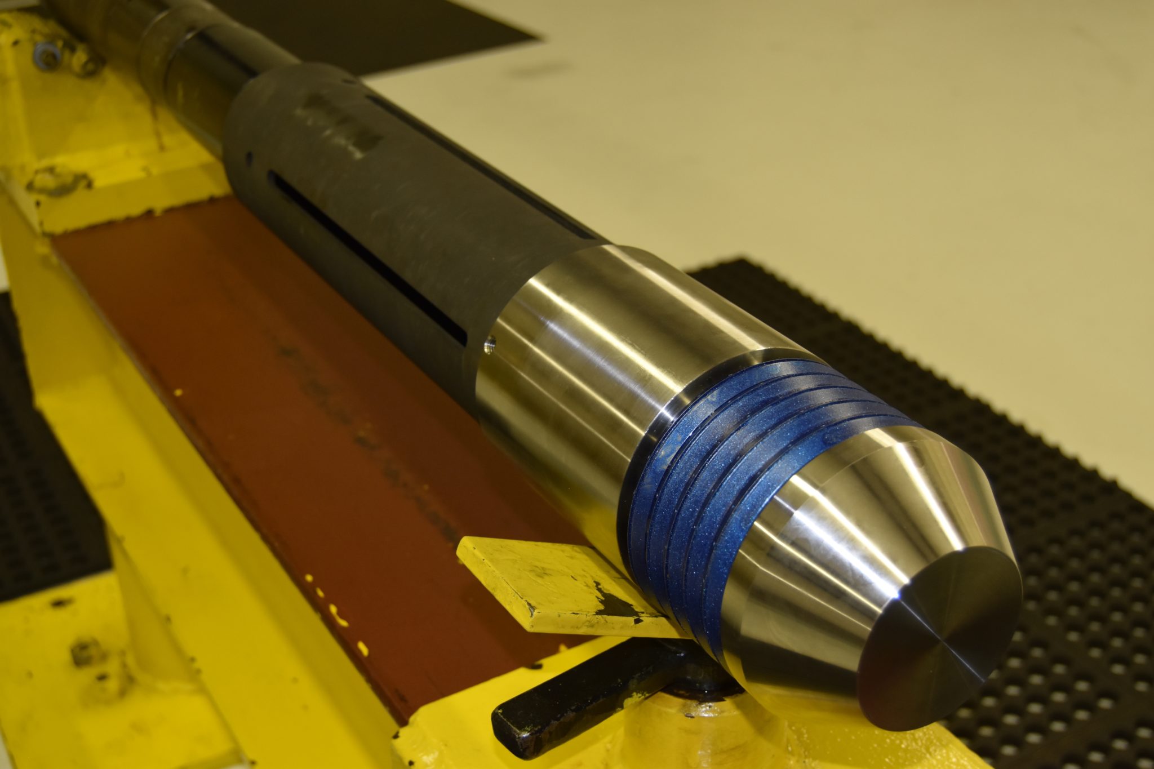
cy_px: 384
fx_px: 1538
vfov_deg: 28.1
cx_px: 577
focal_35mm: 48
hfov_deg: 41.1
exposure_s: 1/100
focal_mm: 32
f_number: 5
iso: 800
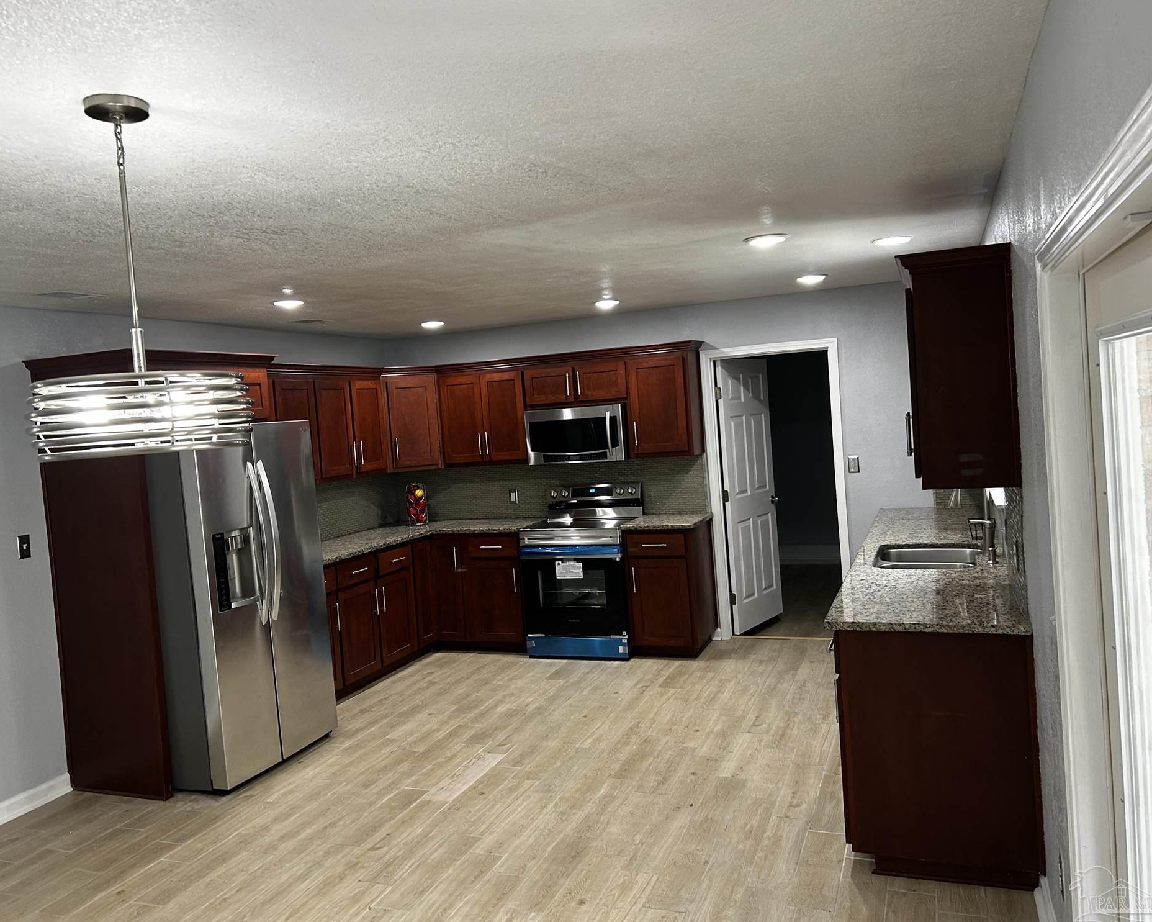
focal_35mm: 28
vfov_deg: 51.5
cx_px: 545
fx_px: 955
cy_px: 457
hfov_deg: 62.2
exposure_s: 1/60
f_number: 1.5
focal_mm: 5.7
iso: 100
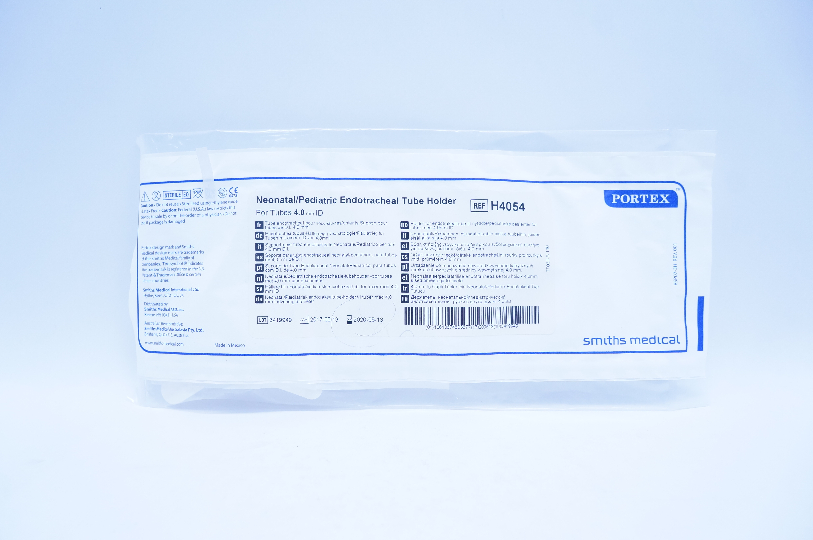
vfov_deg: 47.8
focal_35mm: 27
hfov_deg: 67.4
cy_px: 270
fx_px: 609
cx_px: 406
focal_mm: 18
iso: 800
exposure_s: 1/125
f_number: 5.6
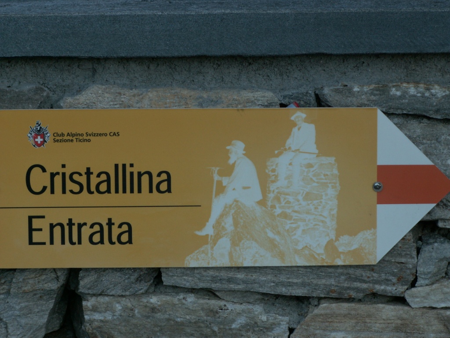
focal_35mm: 123
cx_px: 225
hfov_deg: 16.0
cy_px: 169
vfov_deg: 12.0
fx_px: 1599
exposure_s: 1/80
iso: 50
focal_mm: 20.05
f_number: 5.6
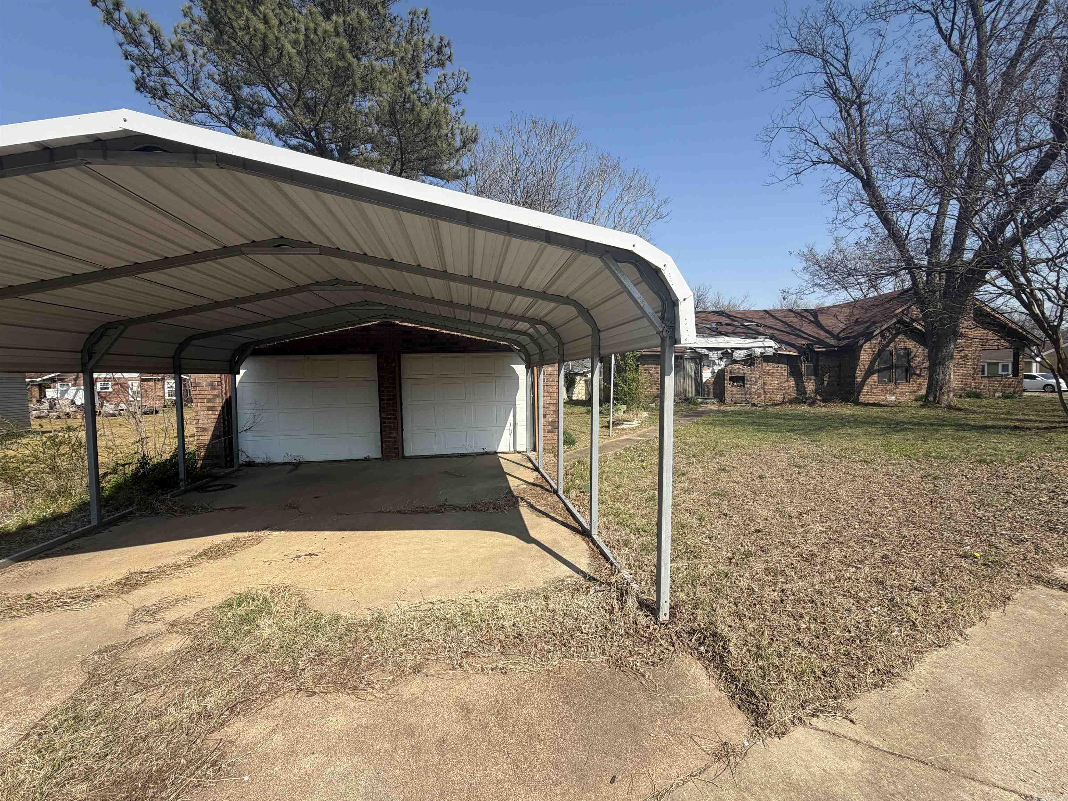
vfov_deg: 85.7
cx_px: 534
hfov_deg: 102.1
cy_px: 400
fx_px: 432
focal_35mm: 14
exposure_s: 1/770
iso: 25
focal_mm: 2.22
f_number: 2.2
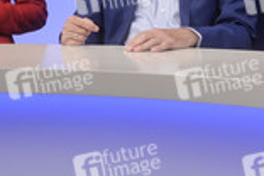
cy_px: -47
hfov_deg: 15.6
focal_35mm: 130
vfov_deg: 10.3
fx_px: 953
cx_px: 241
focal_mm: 30
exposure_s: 1/250
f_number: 2.2
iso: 640
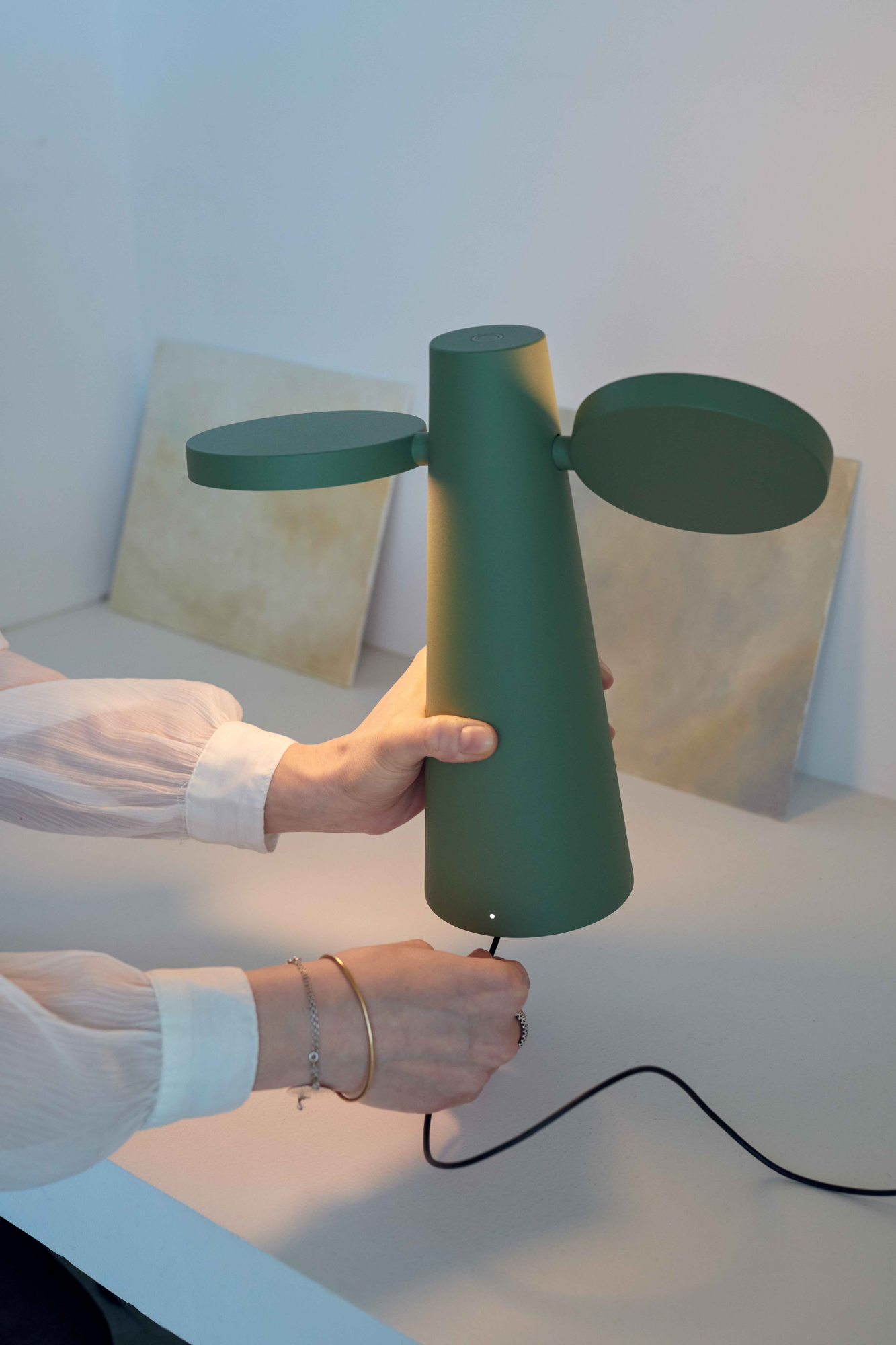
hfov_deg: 27.0
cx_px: 448
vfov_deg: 39.6
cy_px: 672
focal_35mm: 50
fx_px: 1867
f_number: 5.6
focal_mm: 50
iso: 800
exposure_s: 1/250
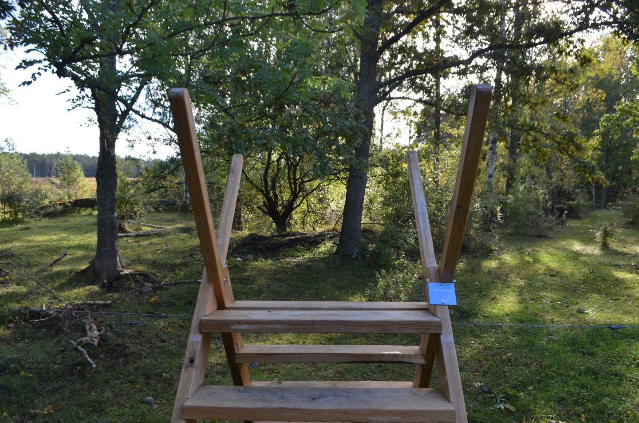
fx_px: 478
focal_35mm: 27
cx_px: 320
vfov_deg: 47.7
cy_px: 212
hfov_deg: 67.5
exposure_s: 1/160
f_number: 6.3
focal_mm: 18
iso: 200
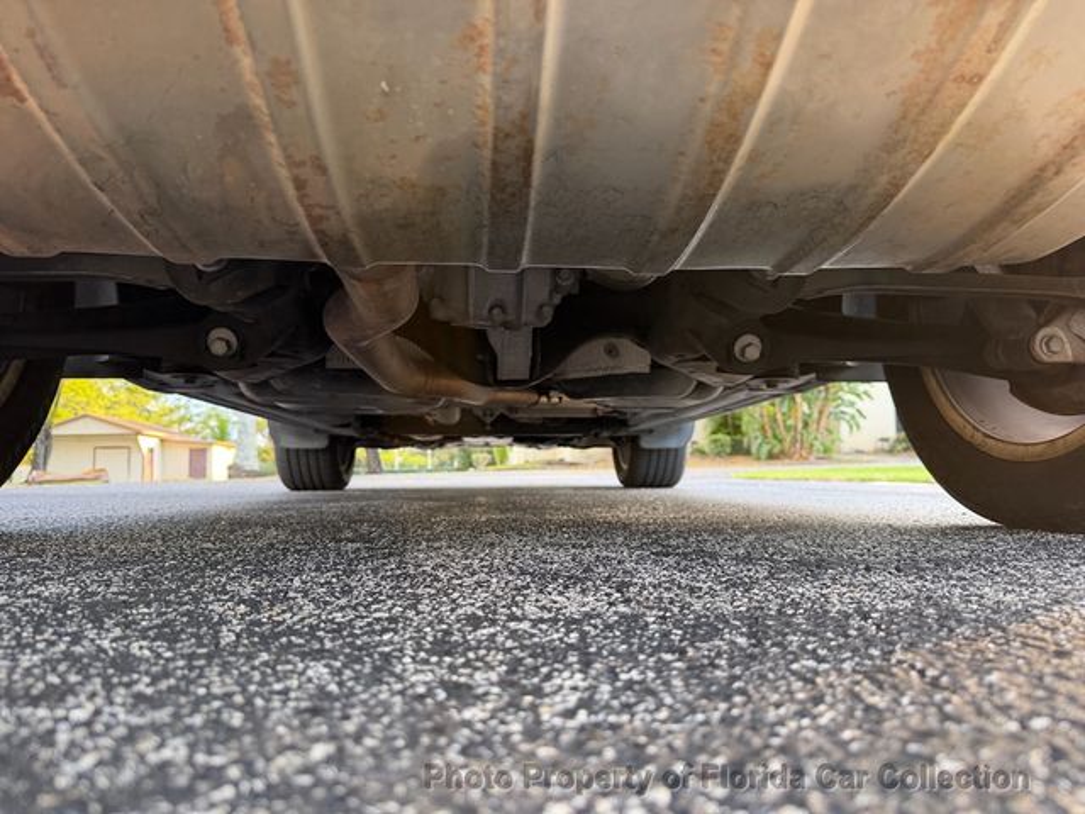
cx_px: 542
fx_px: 752
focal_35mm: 24
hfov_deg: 71.6
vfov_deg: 56.8
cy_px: 407
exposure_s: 1/121
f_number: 1.78
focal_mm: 6.76
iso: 160
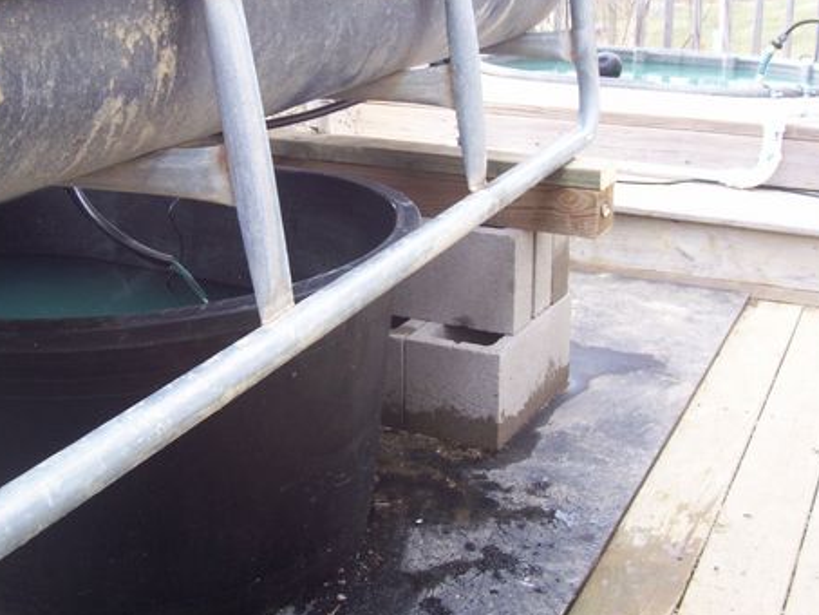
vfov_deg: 30.2
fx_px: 1136
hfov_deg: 39.6
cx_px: 381
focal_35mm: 48
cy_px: 250
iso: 80
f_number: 2.7
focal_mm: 5.6
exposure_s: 1/132
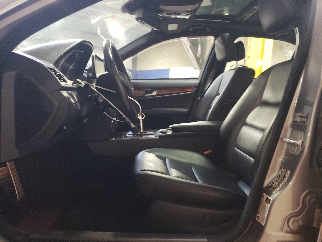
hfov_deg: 67.3
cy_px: 121
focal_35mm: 26
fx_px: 242
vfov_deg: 53.1
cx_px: 161
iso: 431
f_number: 1.5
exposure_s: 1/24
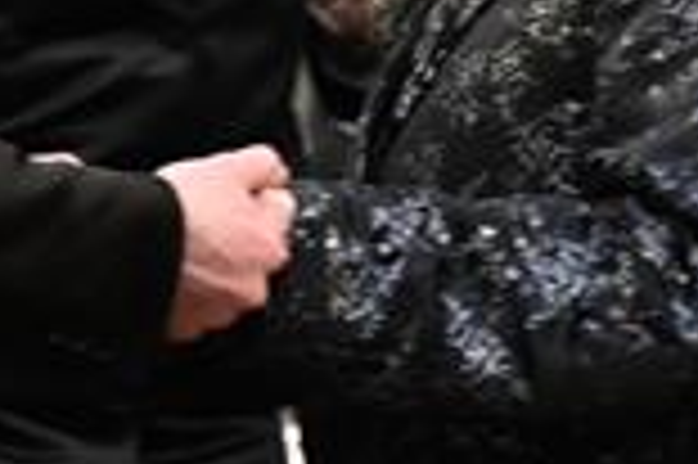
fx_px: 8967
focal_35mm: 463
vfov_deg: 3.0
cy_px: 70
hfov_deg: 4.4
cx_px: -167
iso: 2500
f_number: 2.8
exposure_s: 1/200
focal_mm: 70
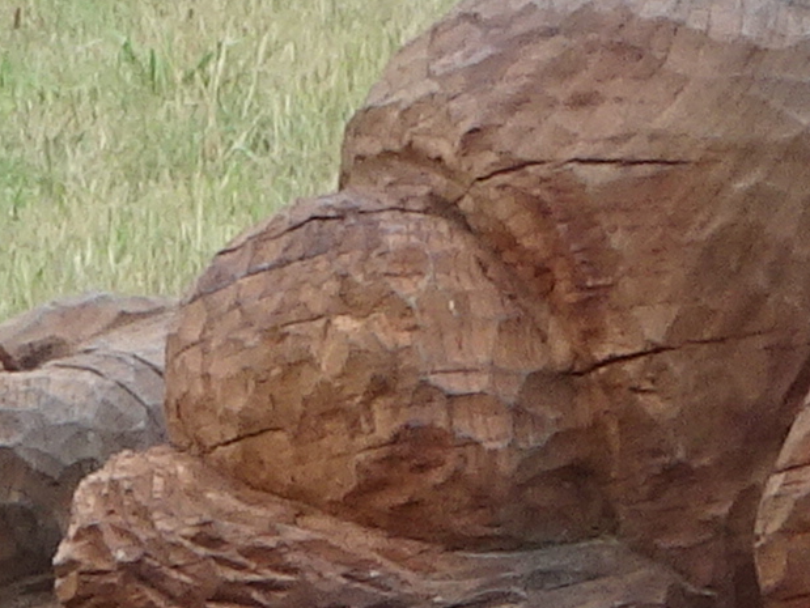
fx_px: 15359
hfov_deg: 3.0
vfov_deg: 2.3
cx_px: 54
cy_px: 932
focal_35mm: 656
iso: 80
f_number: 5
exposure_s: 1/100
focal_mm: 14.12
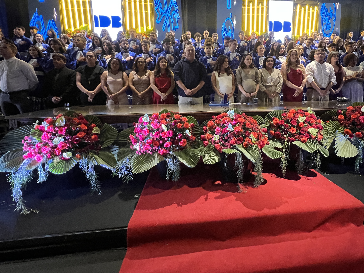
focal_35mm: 18
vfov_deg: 70.6
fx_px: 189
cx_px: 210
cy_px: 104
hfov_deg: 87.1
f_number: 1.8
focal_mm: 1.57
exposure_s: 1/40
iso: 640
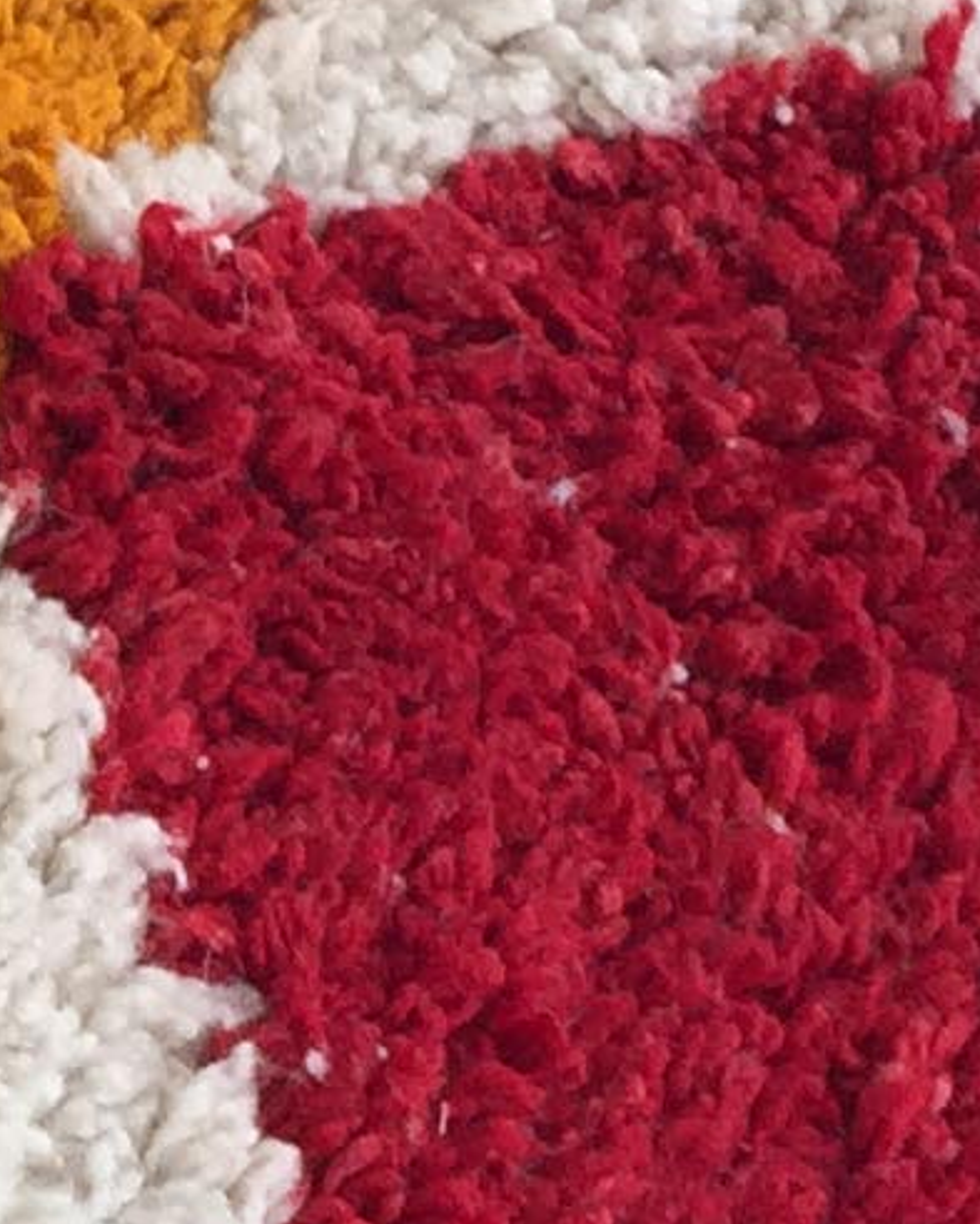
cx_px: -1389
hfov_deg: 7.6
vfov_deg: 10.2
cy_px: 1207
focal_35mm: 188
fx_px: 6814
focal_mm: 4.15
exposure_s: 1/100
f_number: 2.2
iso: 50
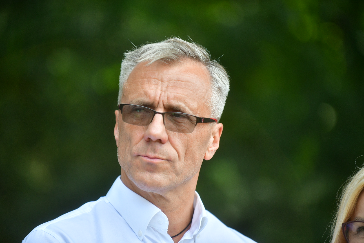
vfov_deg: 6.9
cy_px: 122
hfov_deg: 10.3
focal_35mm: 200
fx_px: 2022
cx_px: 182
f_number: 2.8
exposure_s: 1/2500
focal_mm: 200
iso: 1000
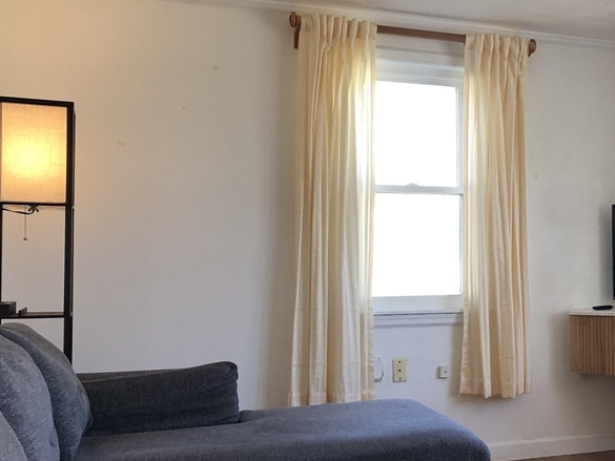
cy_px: 261
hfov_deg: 37.3
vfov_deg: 29.7
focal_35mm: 49
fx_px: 871
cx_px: 506
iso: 32
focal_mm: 4
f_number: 1.8
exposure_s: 1/40
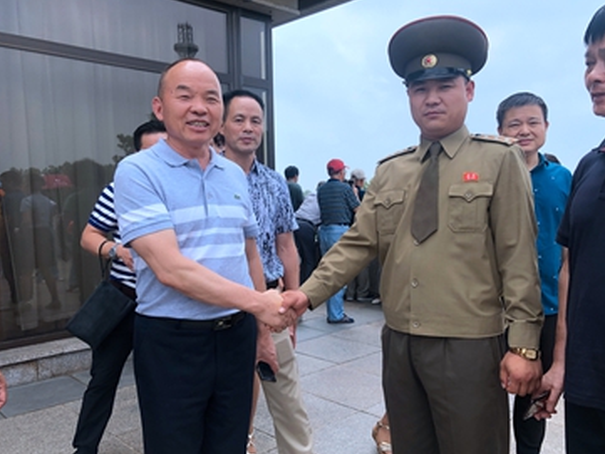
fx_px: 542
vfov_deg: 45.4
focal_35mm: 31
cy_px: 246
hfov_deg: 58.3
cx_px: 307
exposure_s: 1/1215
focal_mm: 4
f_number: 1.8
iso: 20
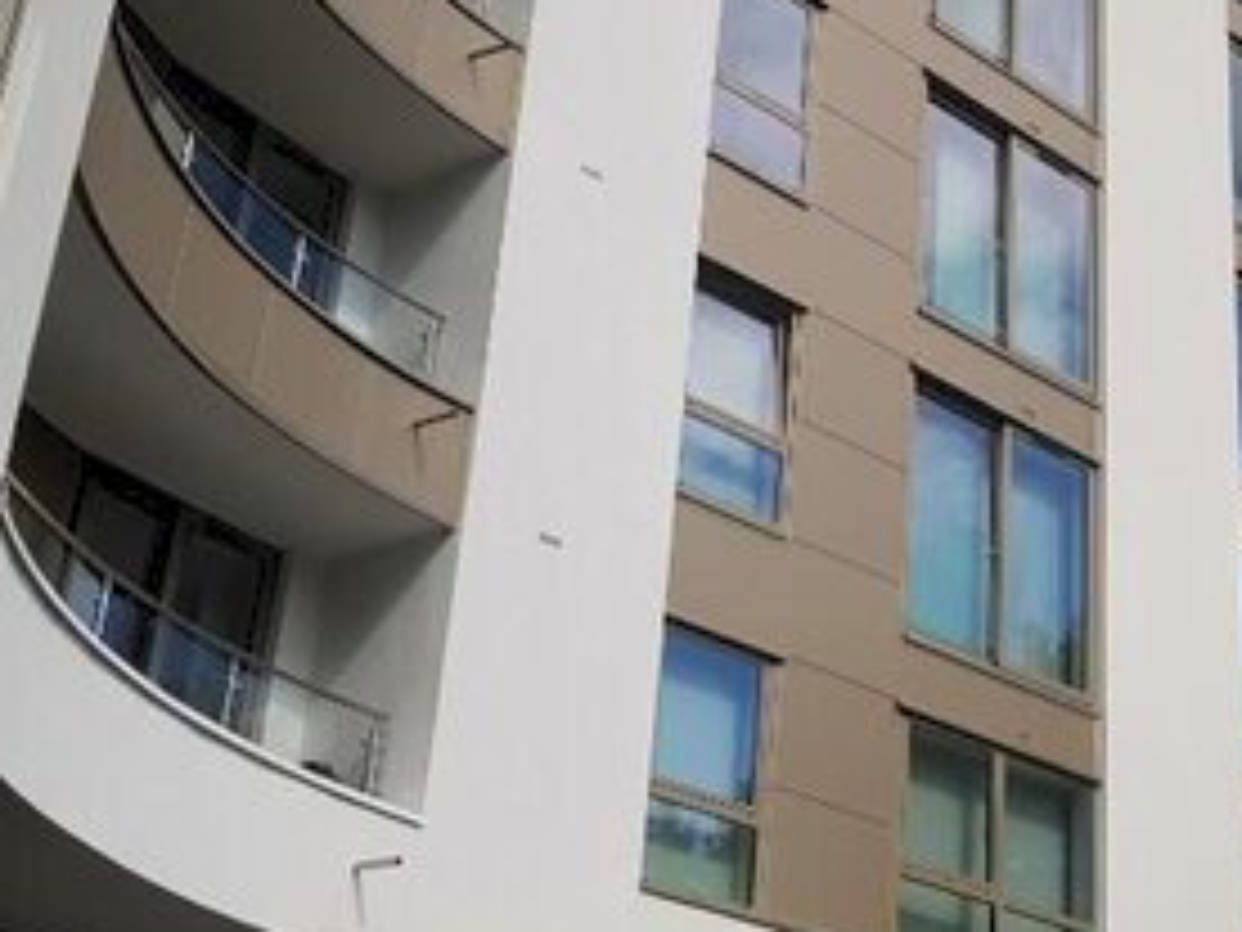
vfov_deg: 22.1
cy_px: 263
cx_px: 1143
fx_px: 2368
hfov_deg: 28.2
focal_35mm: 66
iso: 40
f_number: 1.7
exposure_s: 1/2592
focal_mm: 4.2
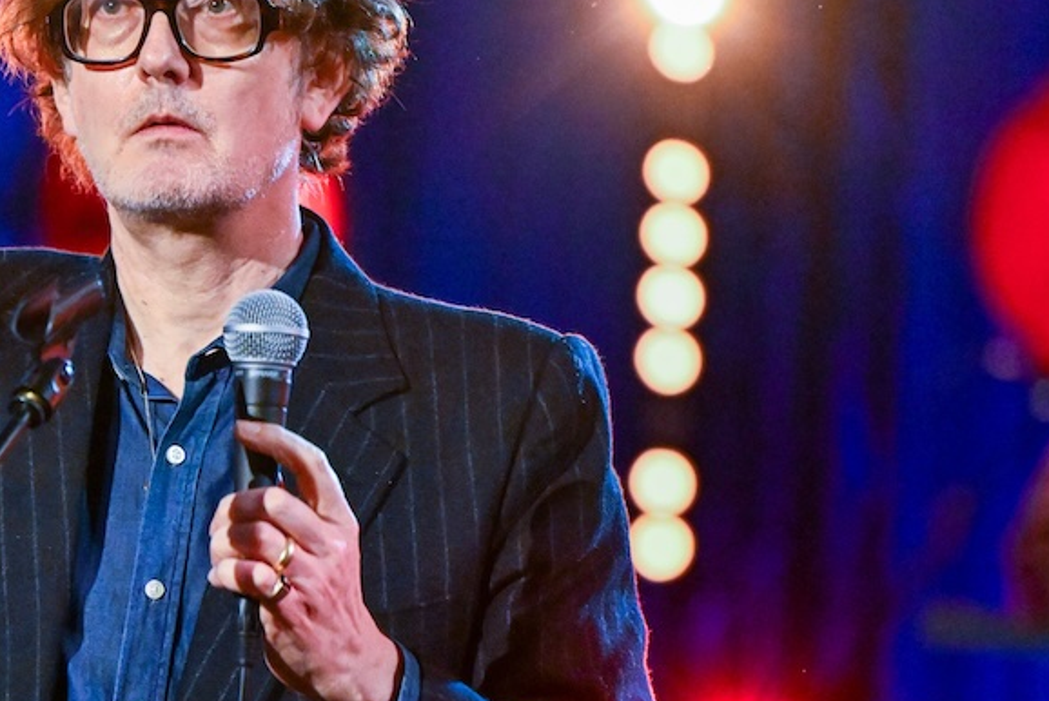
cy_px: 496
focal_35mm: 376
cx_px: 53
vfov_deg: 3.7
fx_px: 10961
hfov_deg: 5.5
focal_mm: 145
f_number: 2.8
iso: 6400
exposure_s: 1/500
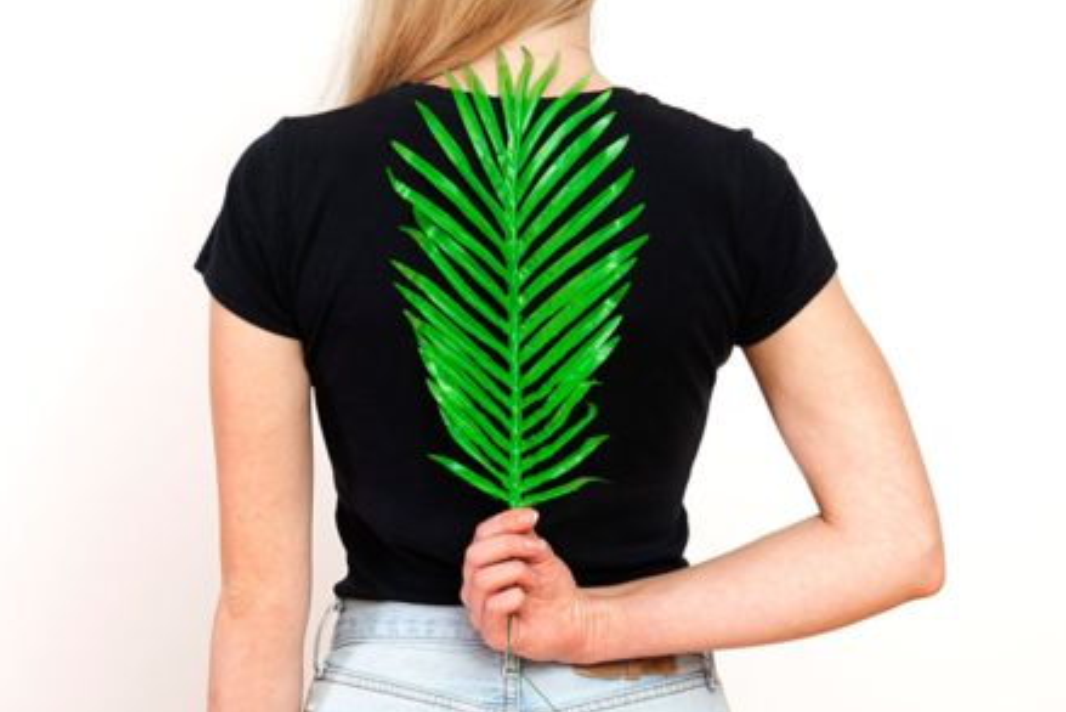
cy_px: 284
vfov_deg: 13.0
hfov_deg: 19.4
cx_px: 609
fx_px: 3110
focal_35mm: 105
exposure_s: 1/160
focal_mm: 45
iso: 50
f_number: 5.6
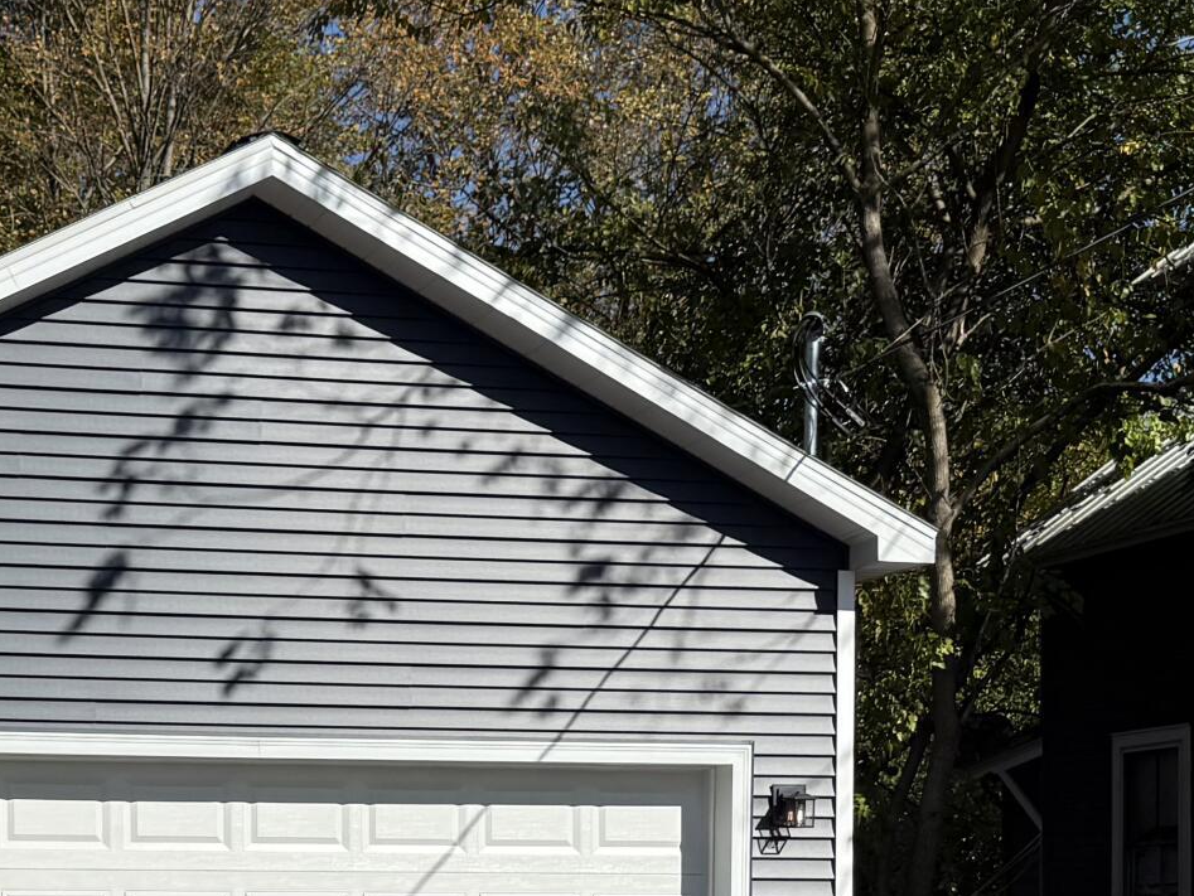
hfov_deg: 24.9
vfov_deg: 18.8
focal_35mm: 76
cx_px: 111
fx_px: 2622
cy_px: 929
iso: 80
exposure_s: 1/6173
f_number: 1.78
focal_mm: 6.76
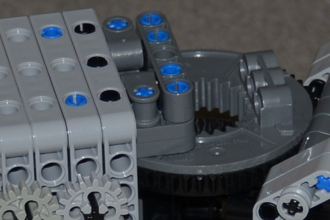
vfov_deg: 3.1
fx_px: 4024
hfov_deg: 4.7
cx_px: 246
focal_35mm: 439
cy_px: 422
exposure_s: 1/60
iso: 100
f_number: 4.2
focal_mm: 38
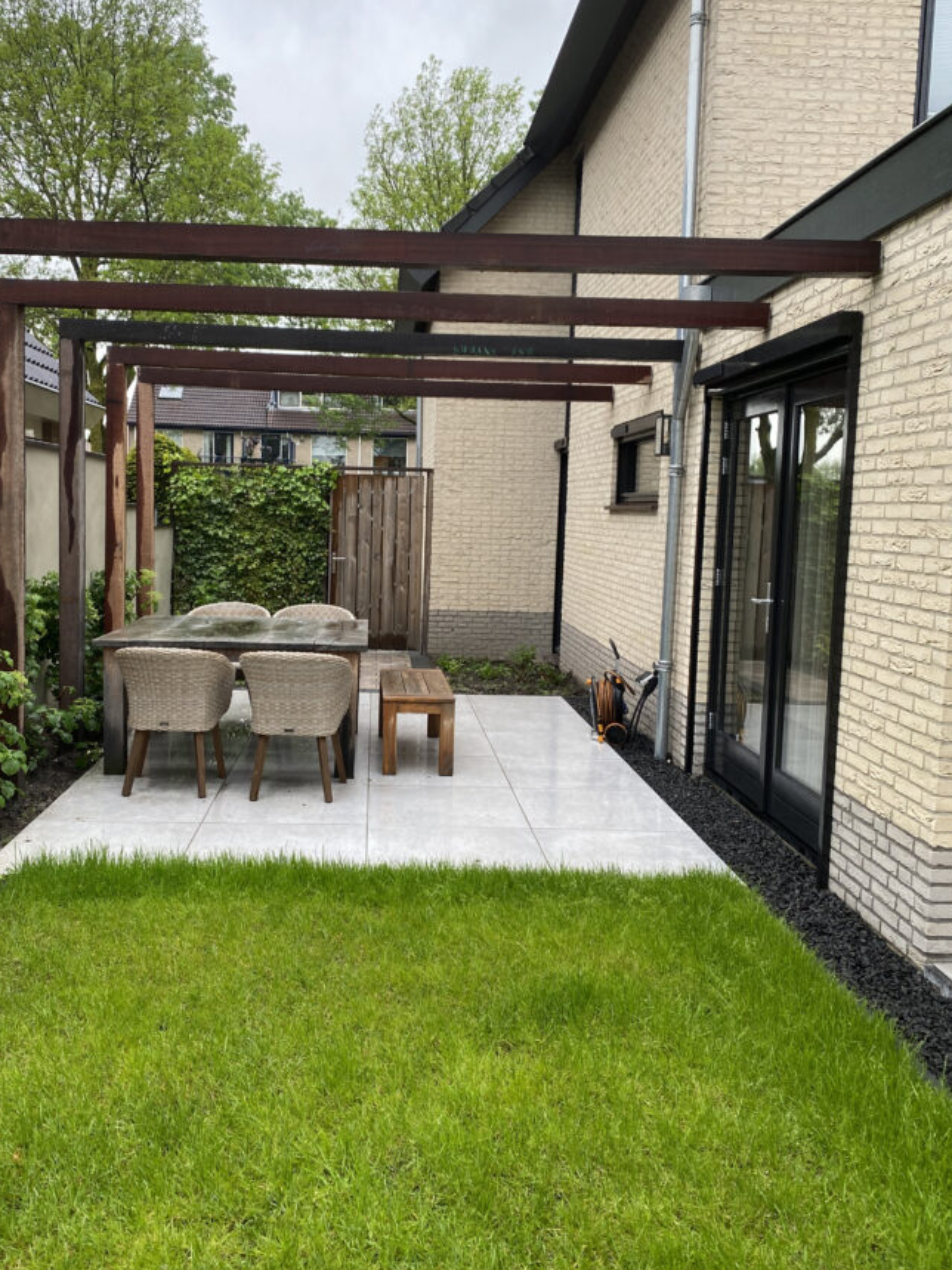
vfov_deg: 58.3
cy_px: 612
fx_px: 1137
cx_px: 405
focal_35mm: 31
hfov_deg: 45.3
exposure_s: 1/121
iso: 50
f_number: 1.8
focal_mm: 4.25
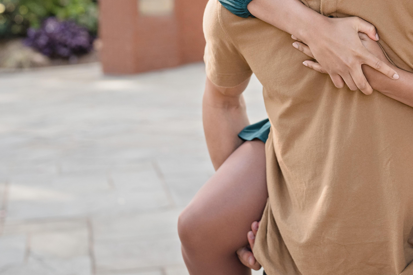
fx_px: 1319
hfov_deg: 17.6
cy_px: -29
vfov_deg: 11.7
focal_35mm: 115
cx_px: 338
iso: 500
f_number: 2.8
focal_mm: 50
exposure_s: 1/320
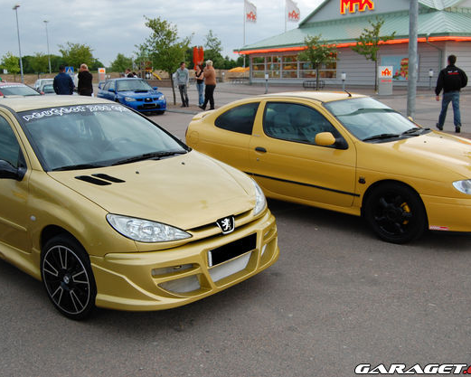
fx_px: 530
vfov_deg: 39.2
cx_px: 221
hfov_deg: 47.9
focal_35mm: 38
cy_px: 185
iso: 400
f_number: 5
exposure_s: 1/100
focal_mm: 22
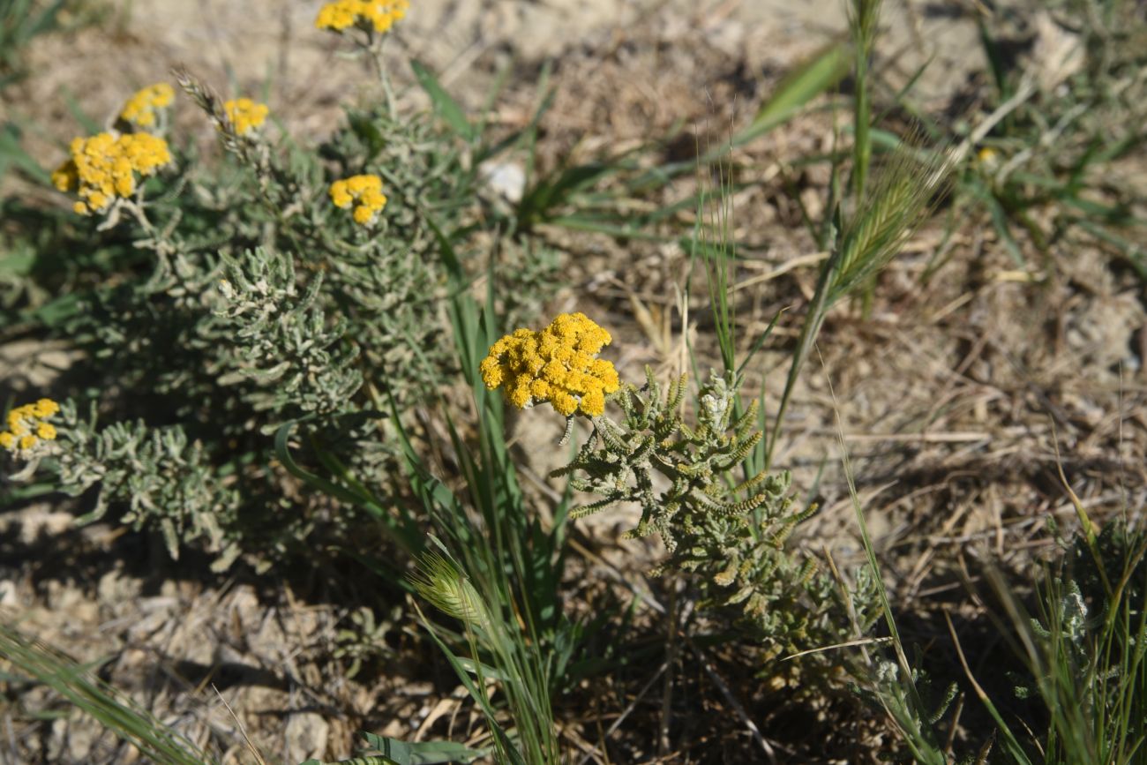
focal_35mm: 72
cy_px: 382
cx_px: 574
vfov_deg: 18.9
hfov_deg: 28.1
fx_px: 2294
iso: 125
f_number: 14
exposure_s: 1/160
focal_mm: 72
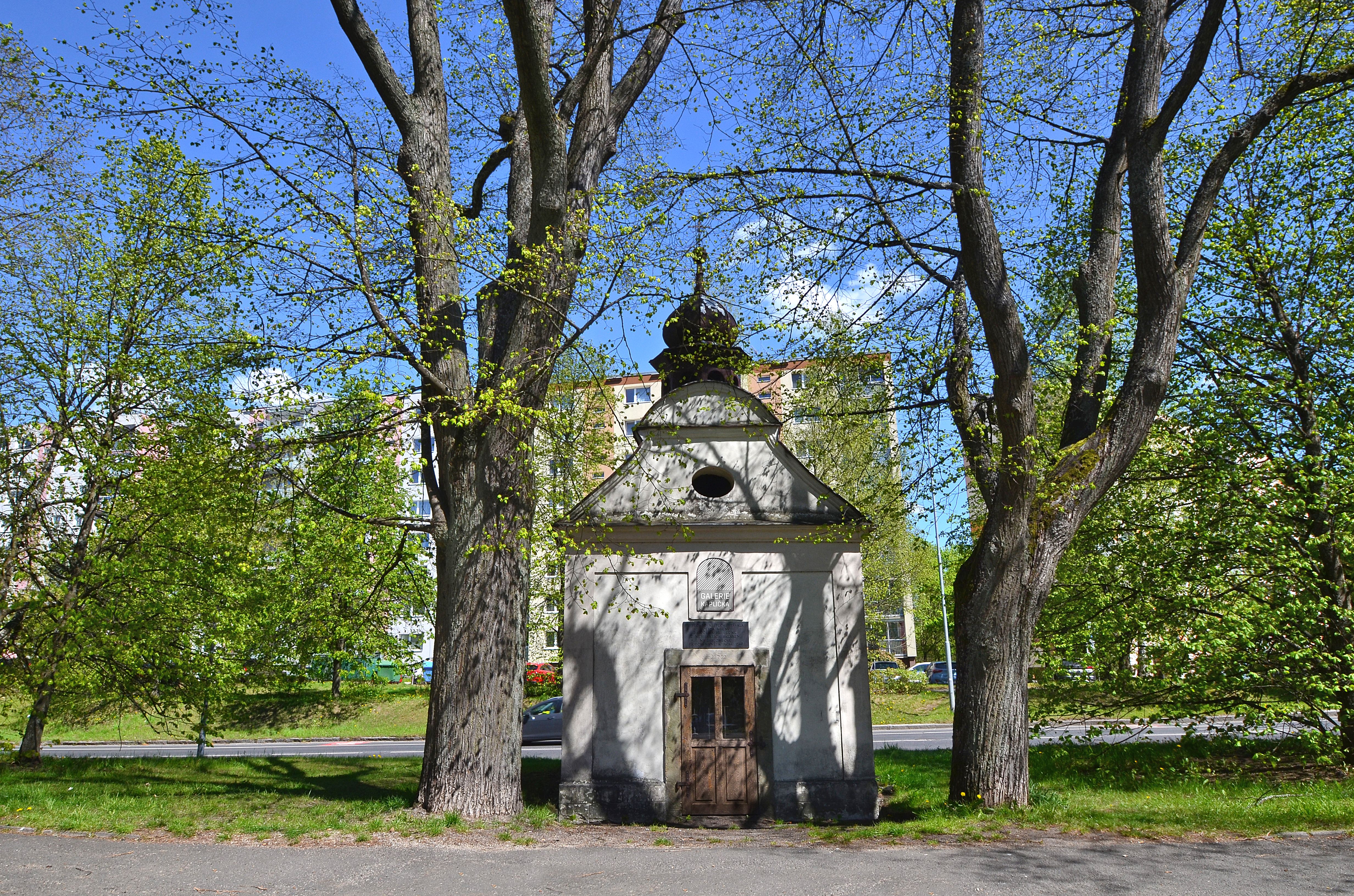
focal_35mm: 21
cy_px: 448
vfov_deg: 59.3
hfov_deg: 81.3
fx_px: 788
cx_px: 677
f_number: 10
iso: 250
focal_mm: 14
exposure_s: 1/250
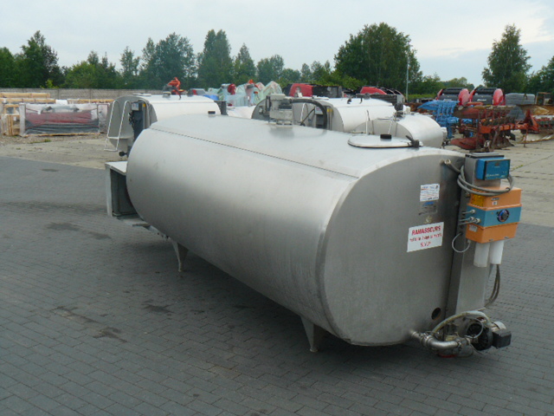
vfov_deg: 39.7
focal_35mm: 36
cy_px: 208
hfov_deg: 51.4
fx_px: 576
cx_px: 277
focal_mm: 6
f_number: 5.6
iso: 100
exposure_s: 1/200
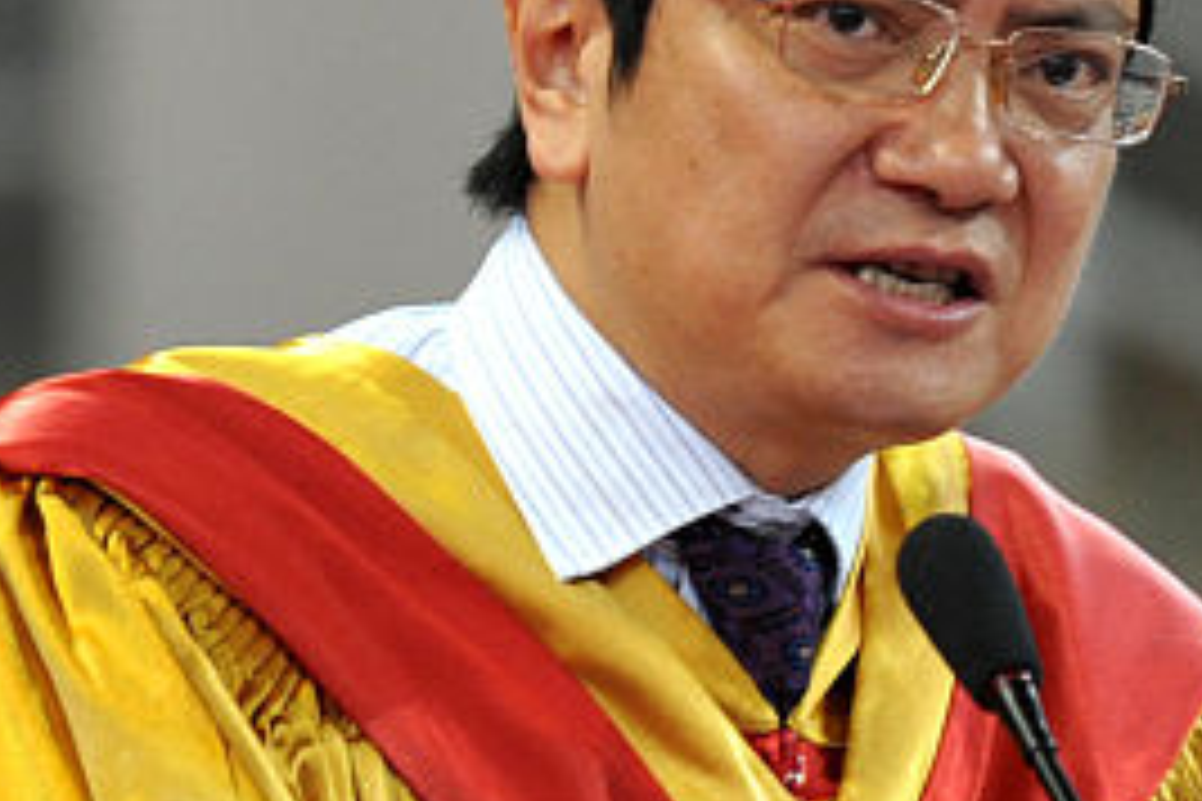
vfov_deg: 1.5
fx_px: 30048
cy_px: 425
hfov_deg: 2.3
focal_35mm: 900
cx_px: 1188
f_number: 3.2
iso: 1000
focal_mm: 200
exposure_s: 1/320
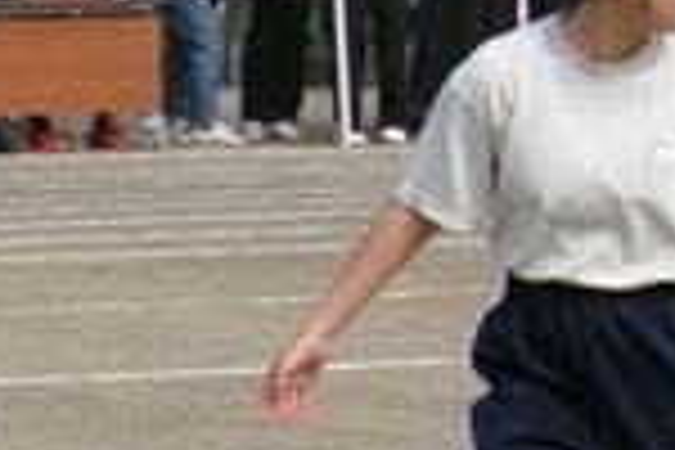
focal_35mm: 472
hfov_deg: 4.3
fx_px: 8849
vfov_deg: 2.9
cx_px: 1017
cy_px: 243
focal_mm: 25.5
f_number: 6.3
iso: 100
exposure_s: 1/240
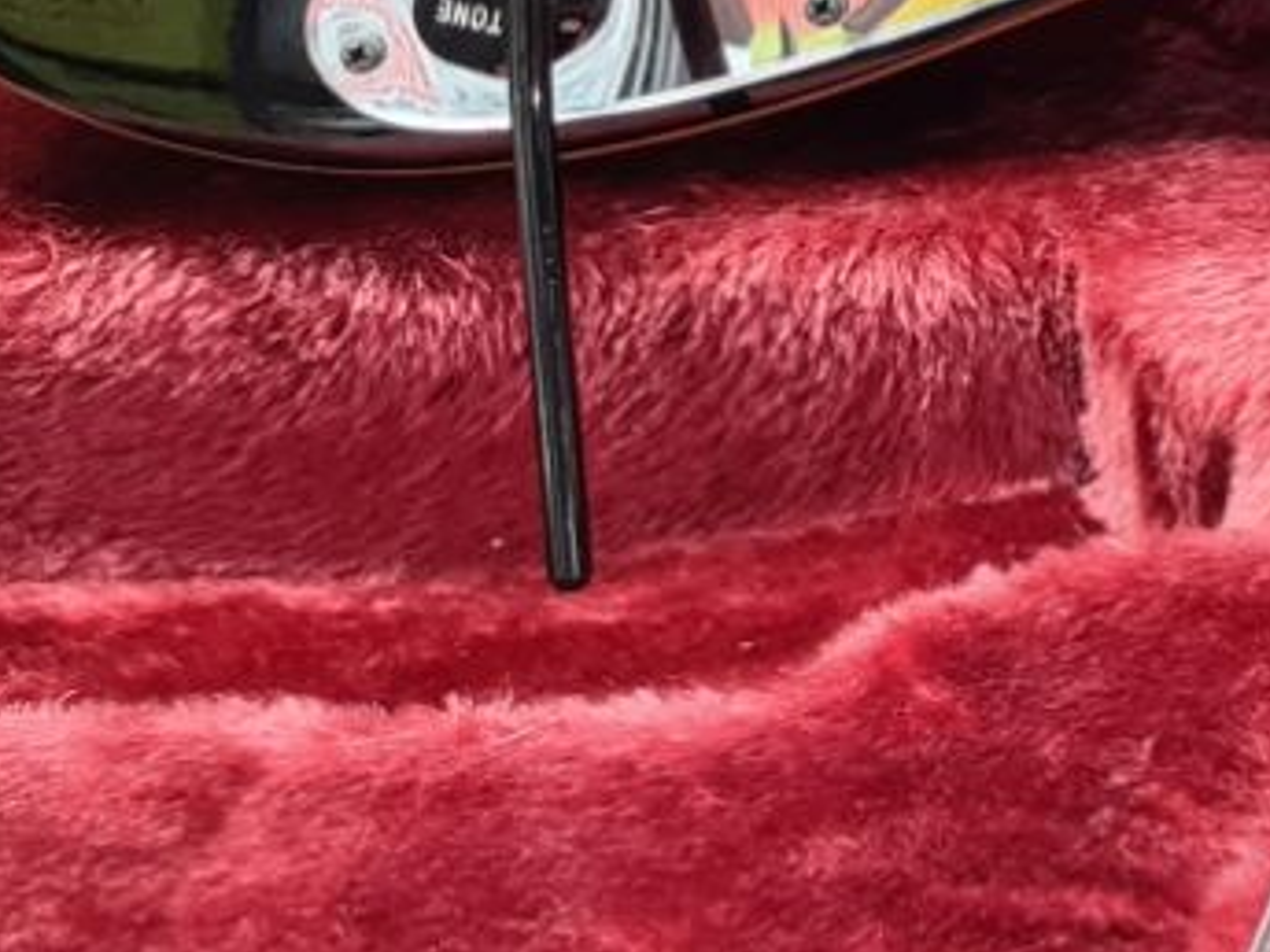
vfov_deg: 9.4
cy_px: -694
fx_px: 5540
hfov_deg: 10.8
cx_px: 3201
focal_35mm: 151
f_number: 1.8
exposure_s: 1/50
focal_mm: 5.4
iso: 250
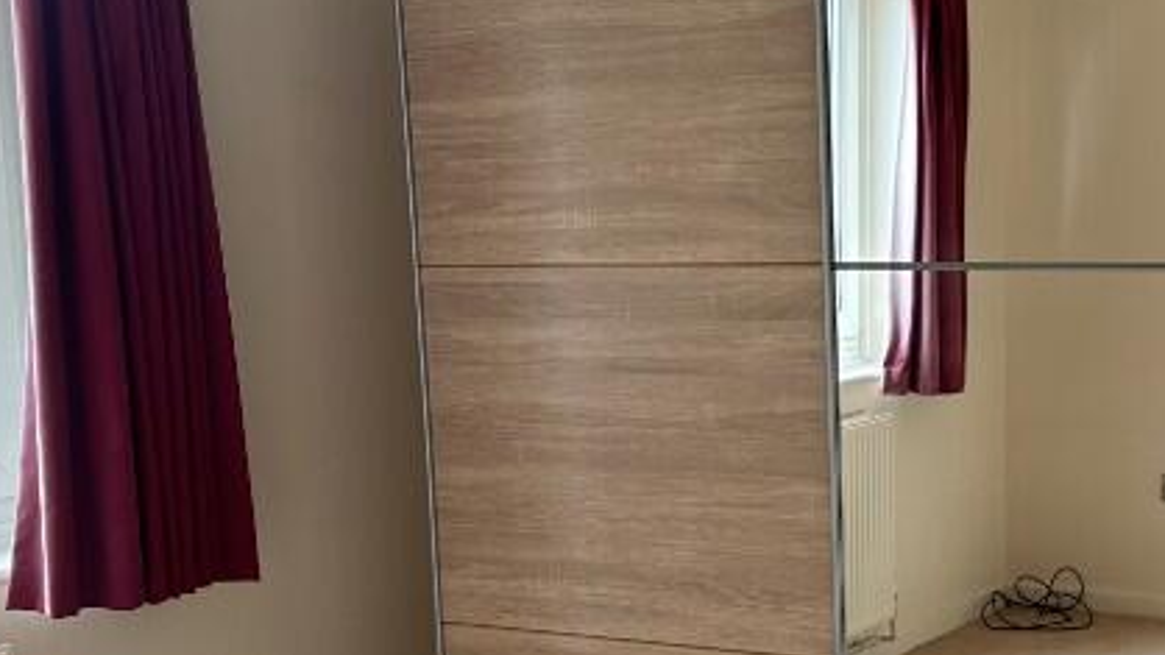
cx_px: 897
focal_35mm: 64
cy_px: 385
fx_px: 1977
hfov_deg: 32.1
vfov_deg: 18.8
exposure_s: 1/100
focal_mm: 6.86
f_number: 1.78
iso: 80
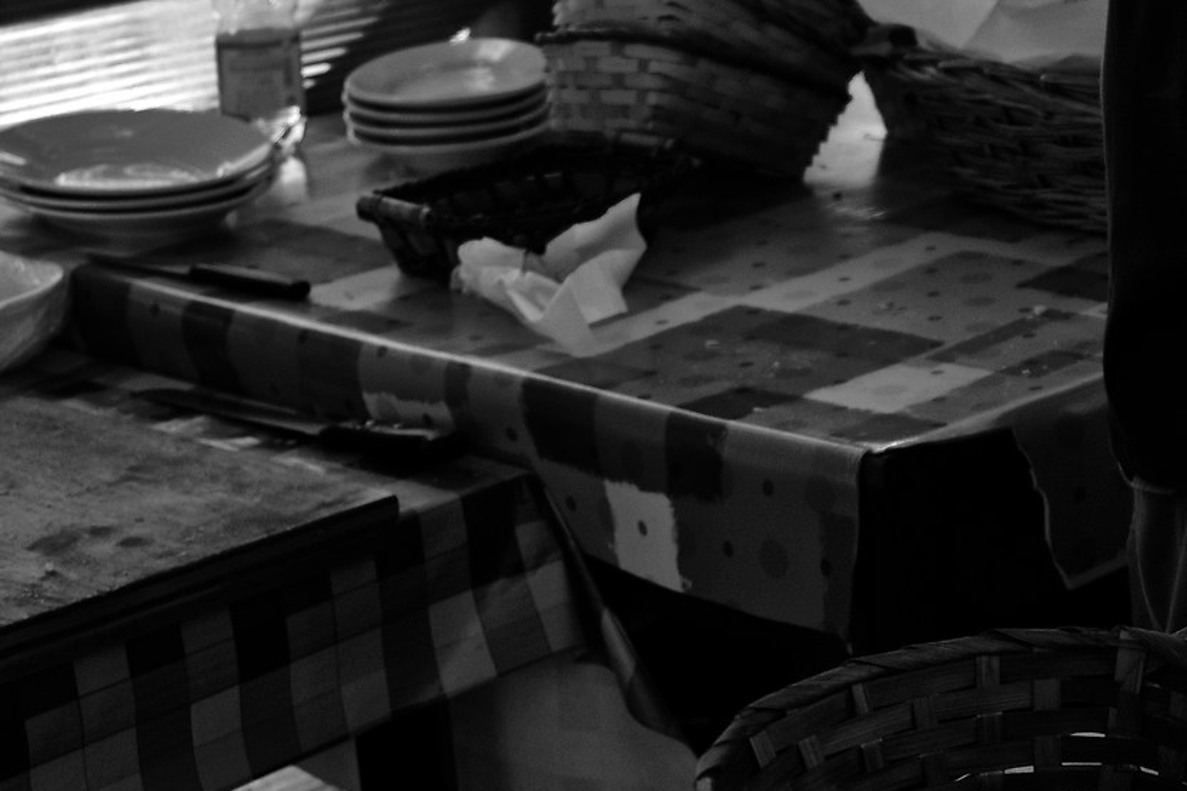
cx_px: 1586
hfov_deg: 18.6
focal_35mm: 101
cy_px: -184
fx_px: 3329
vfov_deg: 13.2
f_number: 3.2
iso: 200
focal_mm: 23.3
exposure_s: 1/100
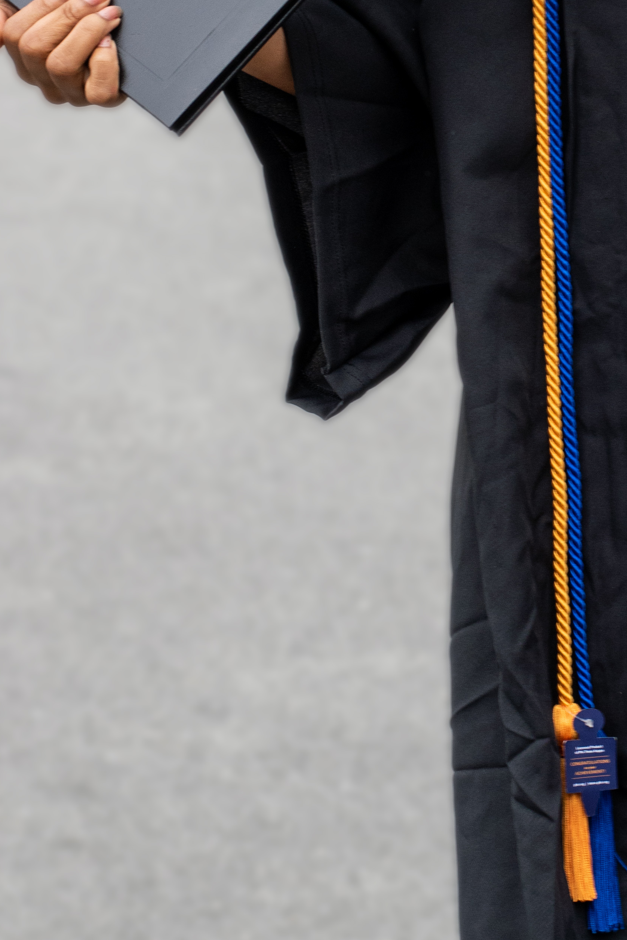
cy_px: 12
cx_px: 743
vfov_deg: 6.8
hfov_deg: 4.5
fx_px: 7945
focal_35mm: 304
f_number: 8
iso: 320
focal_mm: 85
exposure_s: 1/350
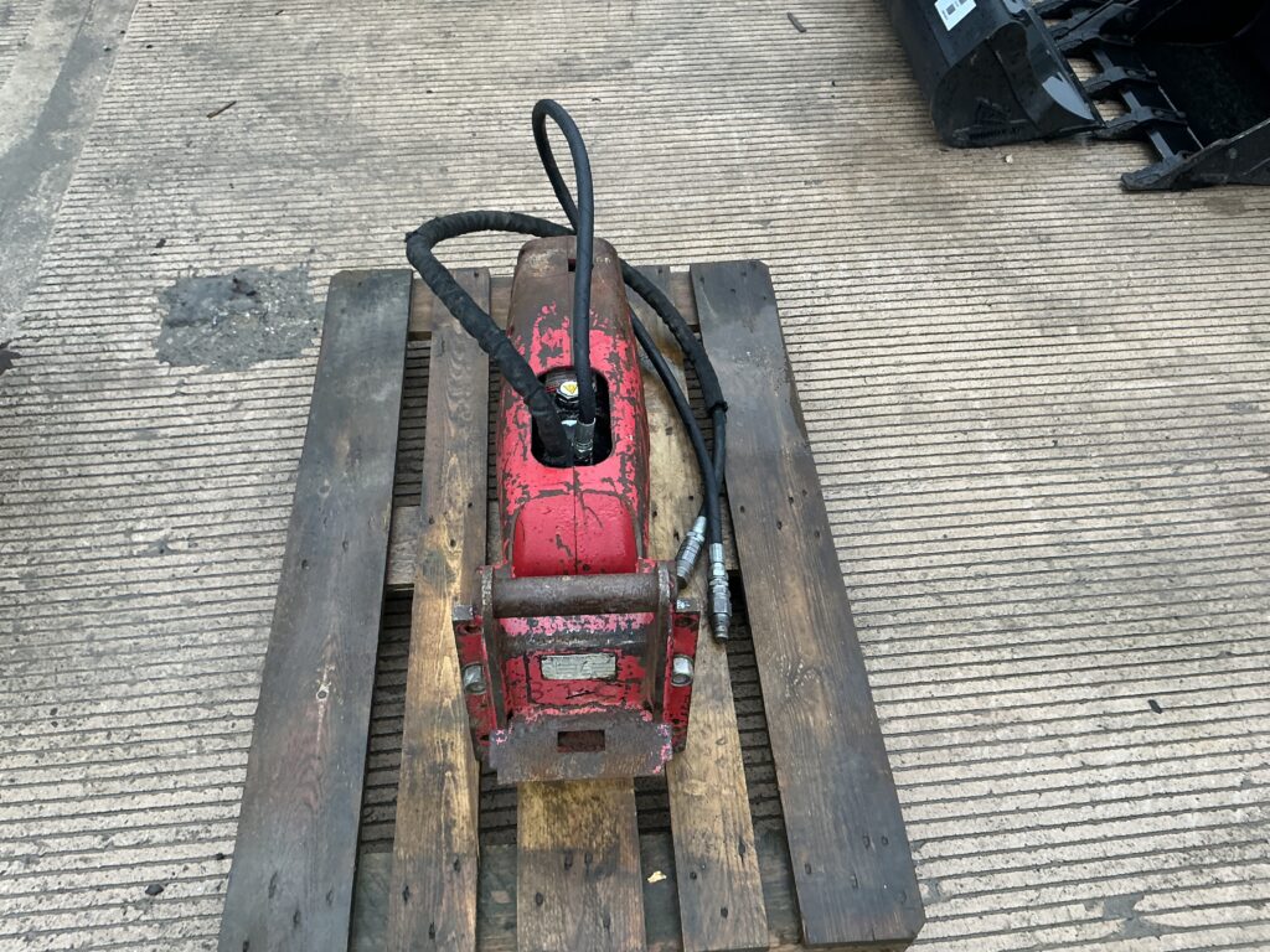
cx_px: 635
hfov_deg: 63.4
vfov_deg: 49.7
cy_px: 476
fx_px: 1027
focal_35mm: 28
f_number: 1.8
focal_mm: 3
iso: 64
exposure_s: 1/122
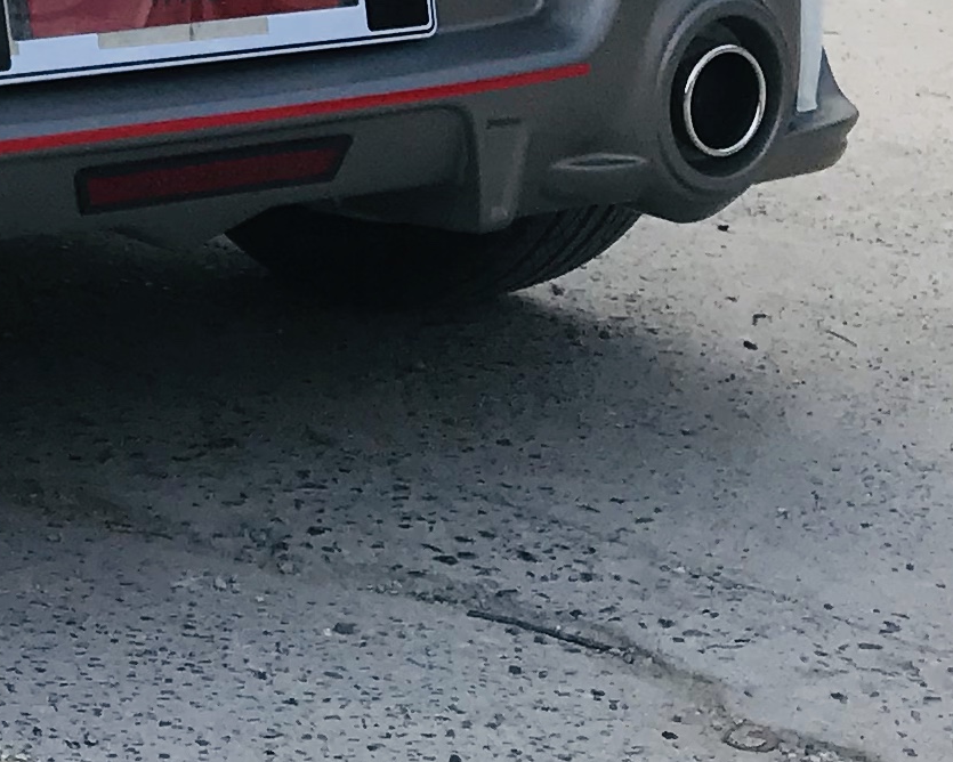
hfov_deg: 13.4
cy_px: -420
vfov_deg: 11.2
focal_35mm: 132
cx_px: -656
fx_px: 3723
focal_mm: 3.99
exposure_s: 1/504
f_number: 1.8
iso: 20
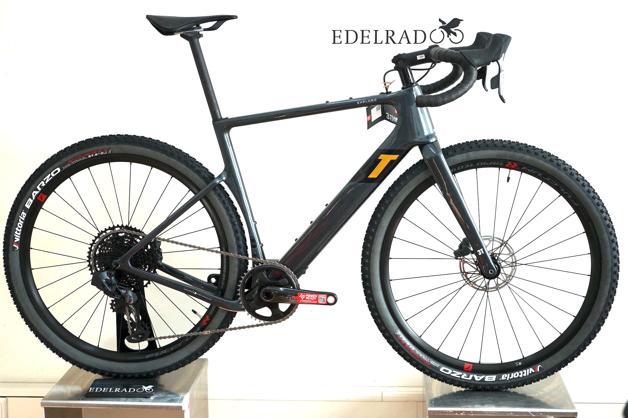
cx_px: 314
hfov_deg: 32.9
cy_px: 209
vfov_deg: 22.2
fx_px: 1063
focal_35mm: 61
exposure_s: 1/160
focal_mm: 61
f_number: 5.6
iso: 400
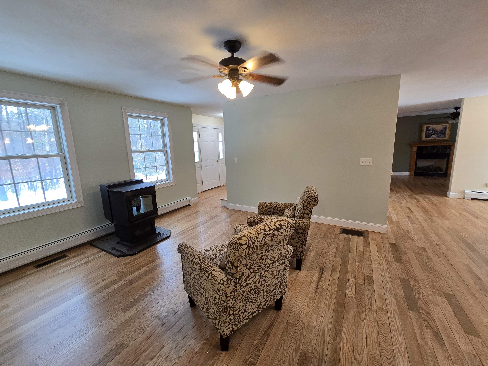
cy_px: 183
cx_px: 244
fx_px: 183
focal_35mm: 13
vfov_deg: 89.9
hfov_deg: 106.2
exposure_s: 1/60
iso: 160
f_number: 2.2
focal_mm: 2.2
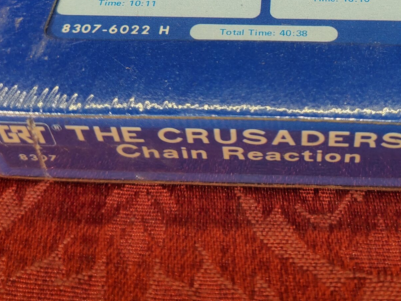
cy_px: -15
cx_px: 266
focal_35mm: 55
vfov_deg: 25.0
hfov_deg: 34.6
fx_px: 637
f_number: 1.5
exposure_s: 1/120
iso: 50
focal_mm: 4.3
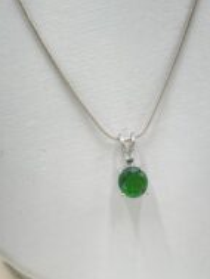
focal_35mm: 53
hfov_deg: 27.5
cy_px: -15
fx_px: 428
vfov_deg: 32.5
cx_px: 78
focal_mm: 5.1
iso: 80
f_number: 1.6
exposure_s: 1/121
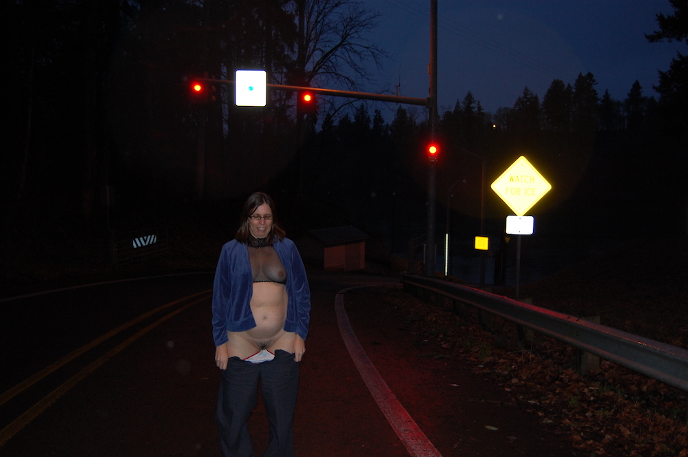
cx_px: 344
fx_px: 630
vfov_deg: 39.9
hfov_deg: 57.3
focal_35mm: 33
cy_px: 228
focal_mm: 22
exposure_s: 1/60
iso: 400
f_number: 3.8
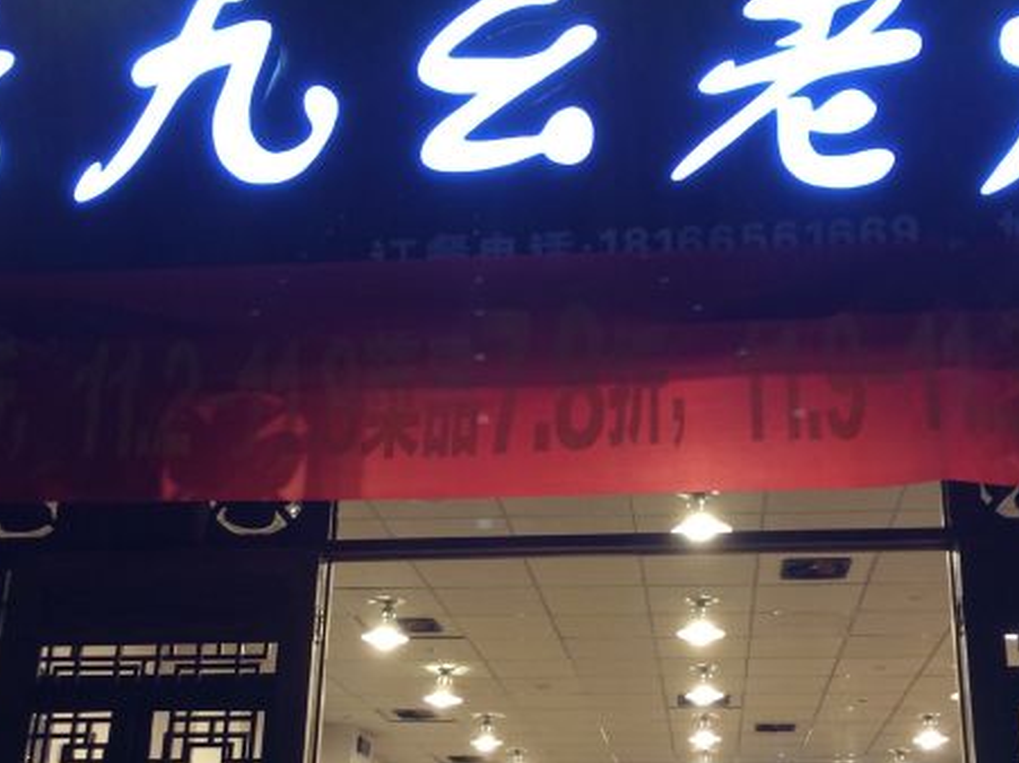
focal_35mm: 45
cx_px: 574
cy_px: 529
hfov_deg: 42.0
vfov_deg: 31.8
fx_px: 1324
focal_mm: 4.15
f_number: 2.2
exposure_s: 1/33
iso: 160
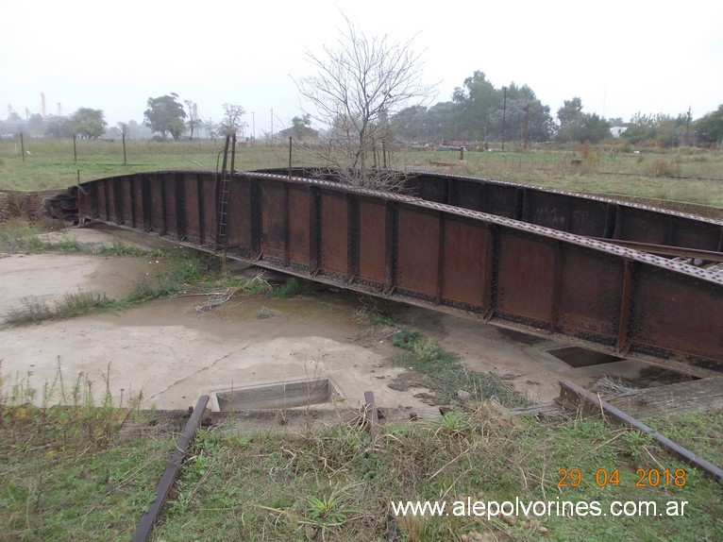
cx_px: 362
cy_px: 271
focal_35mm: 28
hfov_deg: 63.5
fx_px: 585
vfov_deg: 49.7
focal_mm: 4
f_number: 2.7
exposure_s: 1/250
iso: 80
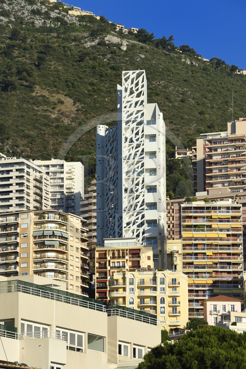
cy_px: 184
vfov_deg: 12.1
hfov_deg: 8.1
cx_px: 123
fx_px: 1743
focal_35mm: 170
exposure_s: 1/250
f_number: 13
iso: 200
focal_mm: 170
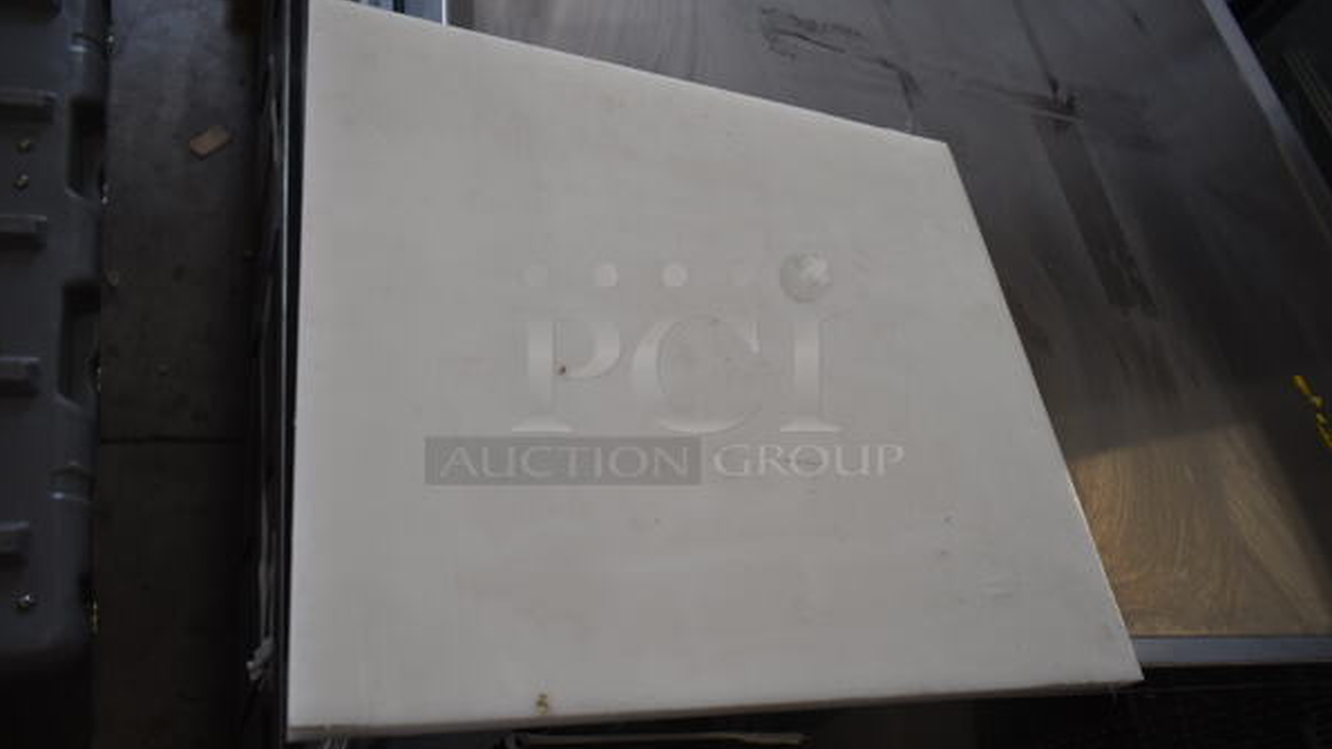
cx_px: 675
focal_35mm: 29
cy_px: 367
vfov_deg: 40.2
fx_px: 1024
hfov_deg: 66.1
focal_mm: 18
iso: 200
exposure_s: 1/125
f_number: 3.5
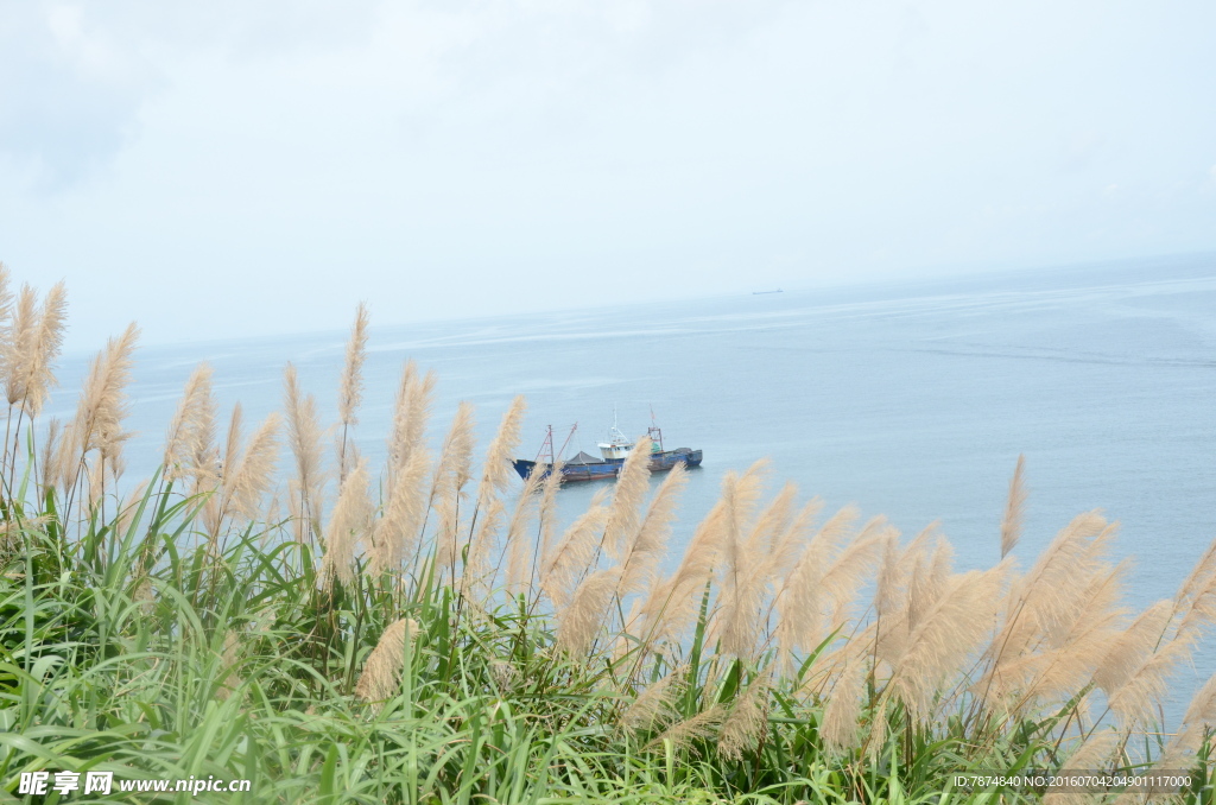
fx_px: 2022
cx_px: 608
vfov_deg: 22.5
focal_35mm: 60
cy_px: 402
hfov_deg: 33.5
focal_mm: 40
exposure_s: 1/1000
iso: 640
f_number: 8
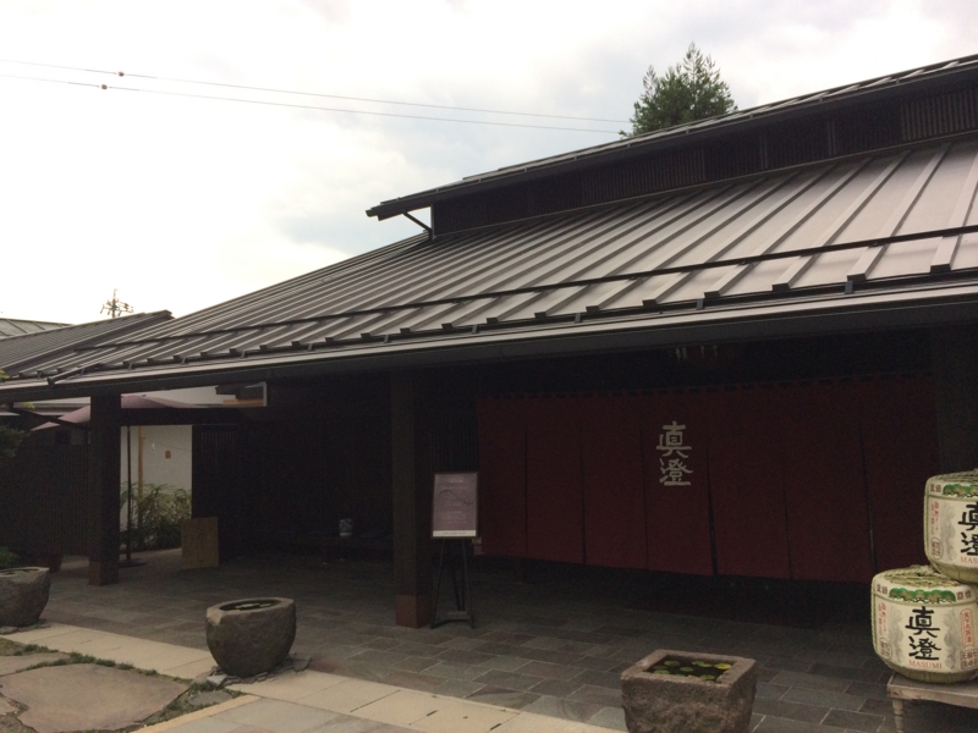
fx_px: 848
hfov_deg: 60.0
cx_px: 489
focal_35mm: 30
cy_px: 366
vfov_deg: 46.8
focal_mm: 4.12
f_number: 2.2
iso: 80
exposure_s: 1/1786
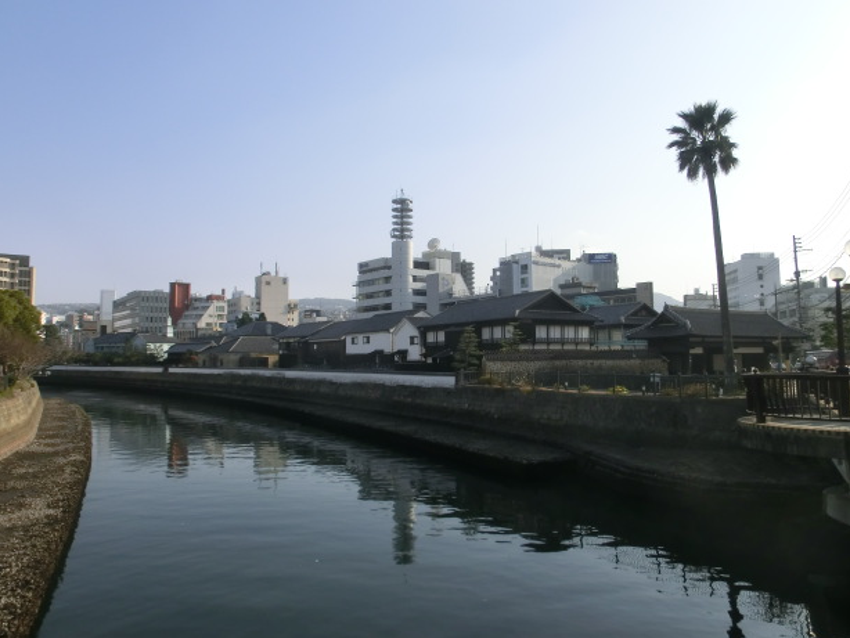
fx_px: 614
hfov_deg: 69.4
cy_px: 310
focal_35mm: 25
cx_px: 413
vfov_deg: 54.9
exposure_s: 1/160
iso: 80
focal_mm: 4.24
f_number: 7.9
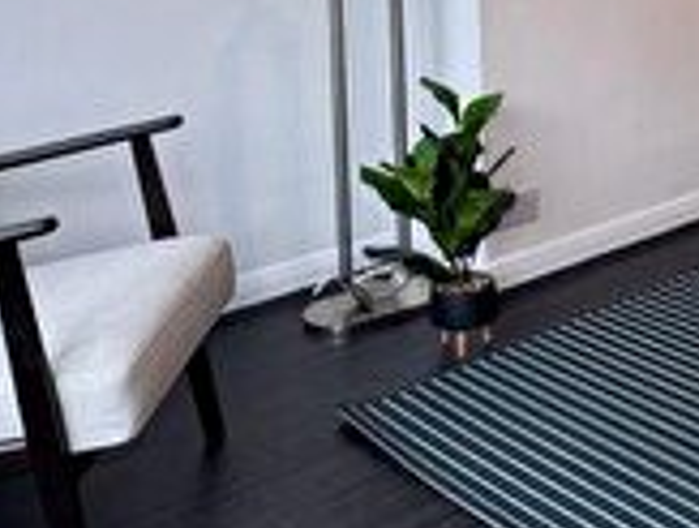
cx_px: 600
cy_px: -152
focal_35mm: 60
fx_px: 1214
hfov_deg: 31.0
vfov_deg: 22.1
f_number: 2.2
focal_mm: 2.22
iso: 80
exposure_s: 1/100
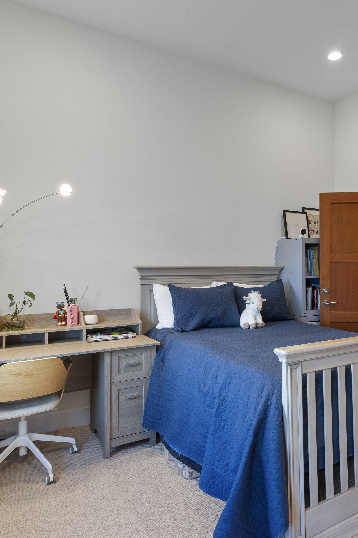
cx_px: 255
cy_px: 261
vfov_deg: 71.5
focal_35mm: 25
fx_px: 373
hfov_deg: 49.8
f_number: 9
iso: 400
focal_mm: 16
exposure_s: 1/3
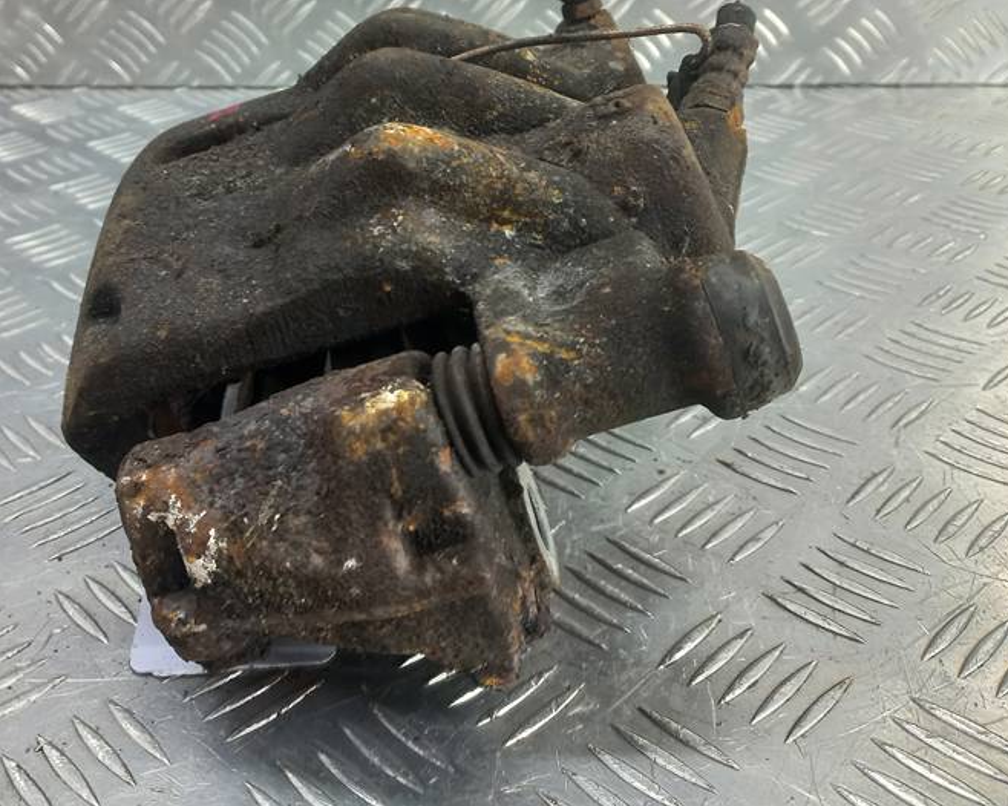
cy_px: 268
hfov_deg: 47.7
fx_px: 1133
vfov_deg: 38.7
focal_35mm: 38
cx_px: 415
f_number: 1.8
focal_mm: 4.6
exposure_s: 1/50
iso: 125
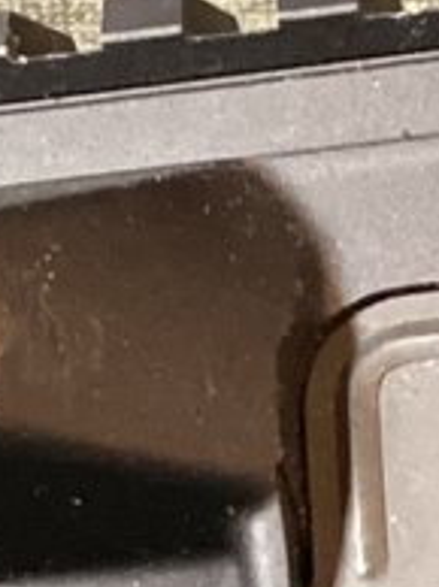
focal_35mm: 242
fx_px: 4101
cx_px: 743
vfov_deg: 8.1
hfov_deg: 6.0
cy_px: 746
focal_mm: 3.3
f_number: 2.4
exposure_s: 1/25
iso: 500
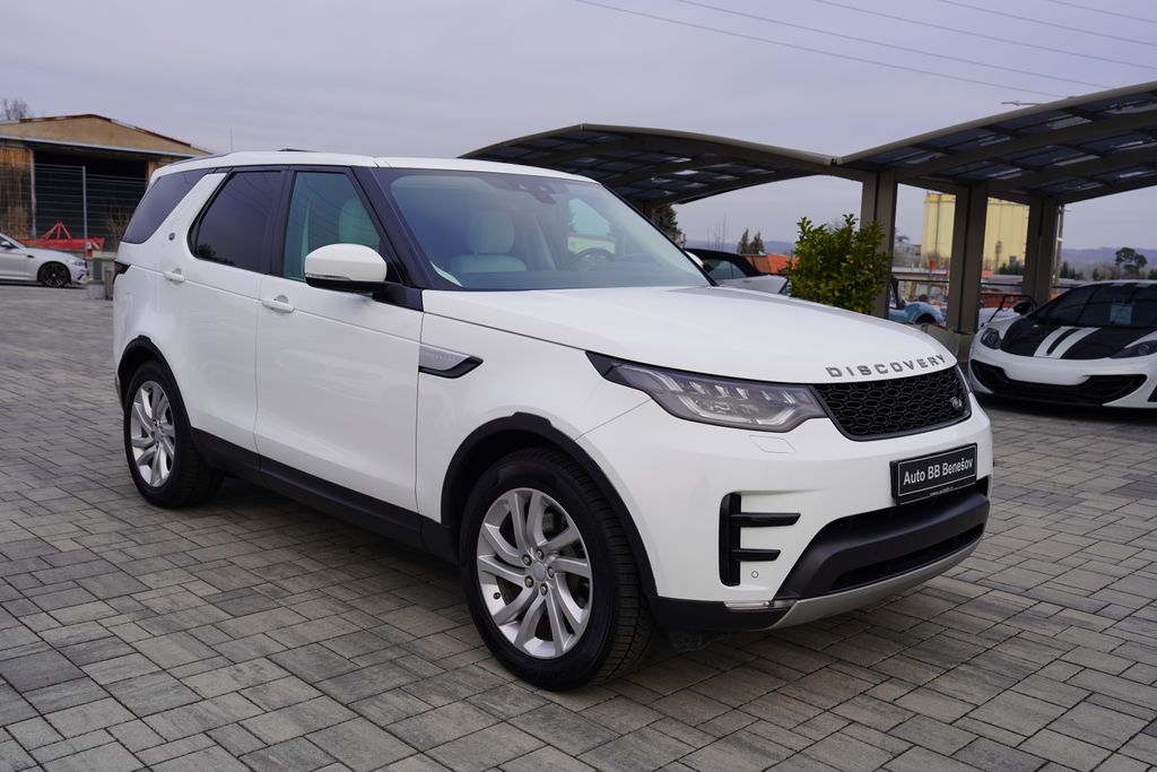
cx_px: 578
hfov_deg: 57.2
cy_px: 386
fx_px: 1061
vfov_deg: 40.0
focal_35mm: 33
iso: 100
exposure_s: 1/80
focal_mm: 33
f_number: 5.6
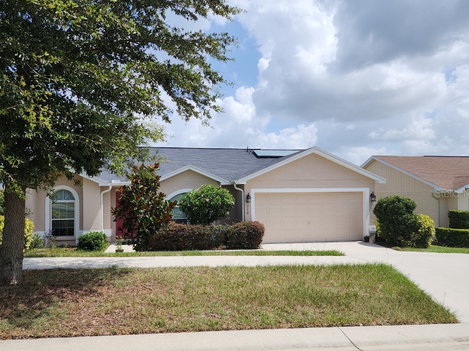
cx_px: 219
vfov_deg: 53.0
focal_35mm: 26
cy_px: 193
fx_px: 352
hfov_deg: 67.2
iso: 12
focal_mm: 6.4
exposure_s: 1/1343
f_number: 1.8
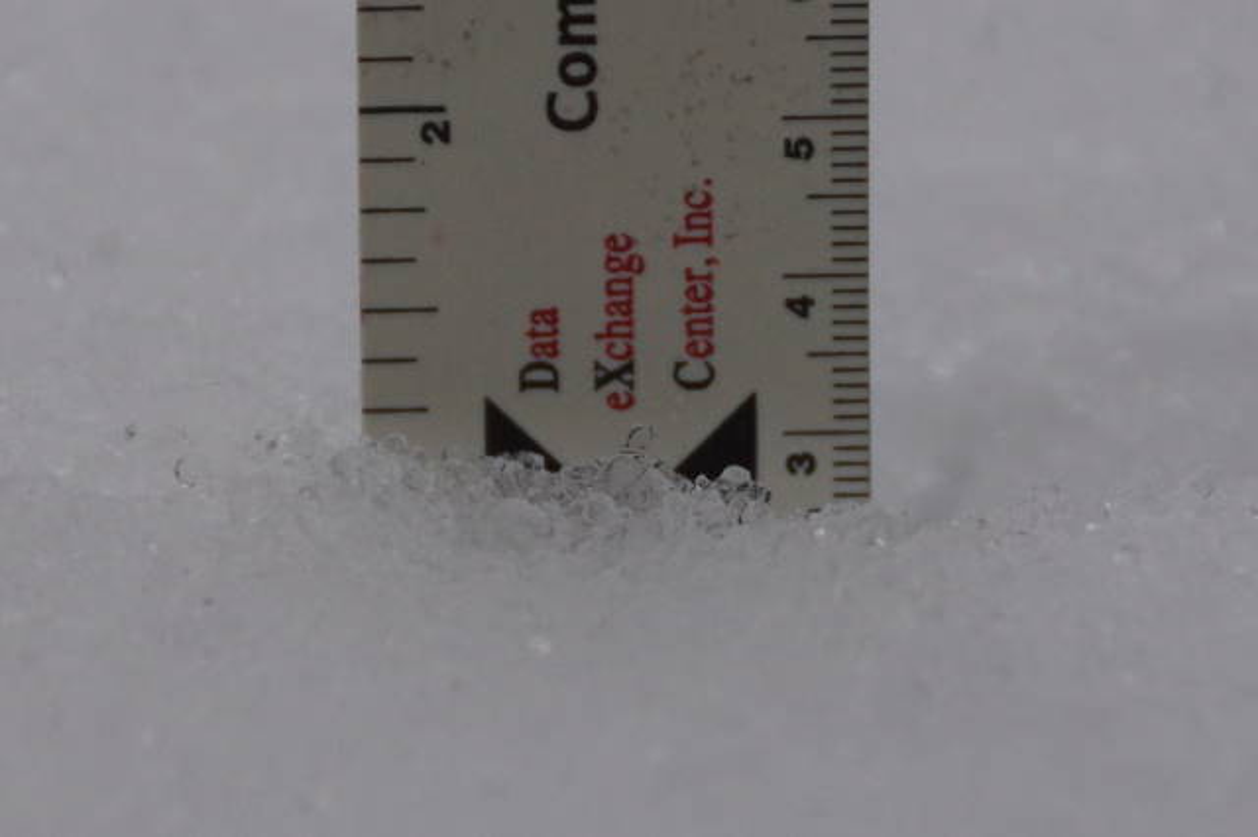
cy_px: 418
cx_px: 629
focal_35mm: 270
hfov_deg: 7.6
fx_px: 9430
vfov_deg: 5.1
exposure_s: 1/320
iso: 640
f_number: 6.3
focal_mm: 180
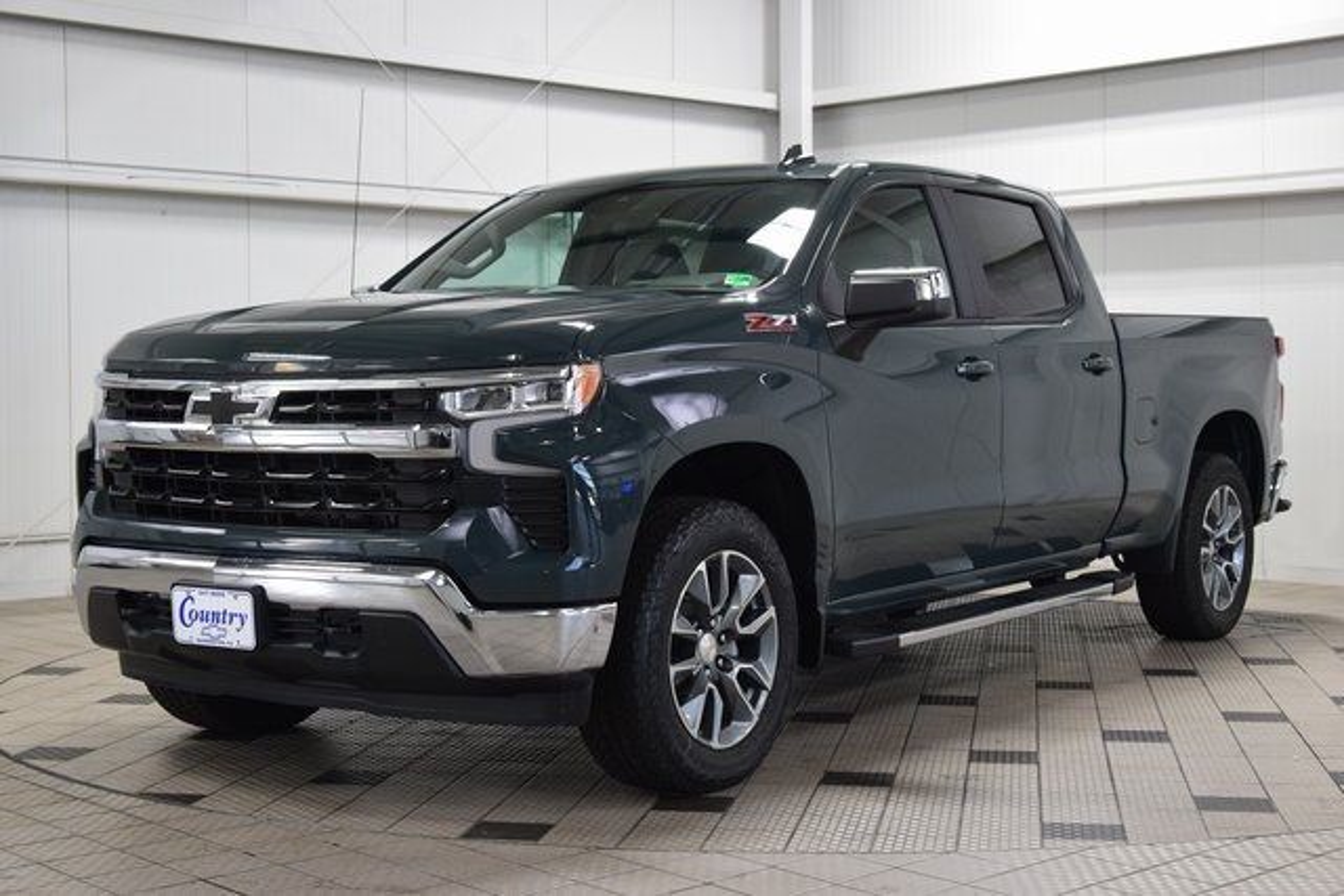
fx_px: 2016
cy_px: 448
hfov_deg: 36.9
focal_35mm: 54
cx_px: 672
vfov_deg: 25.1
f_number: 6.3
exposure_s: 1/60
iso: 1600
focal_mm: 36
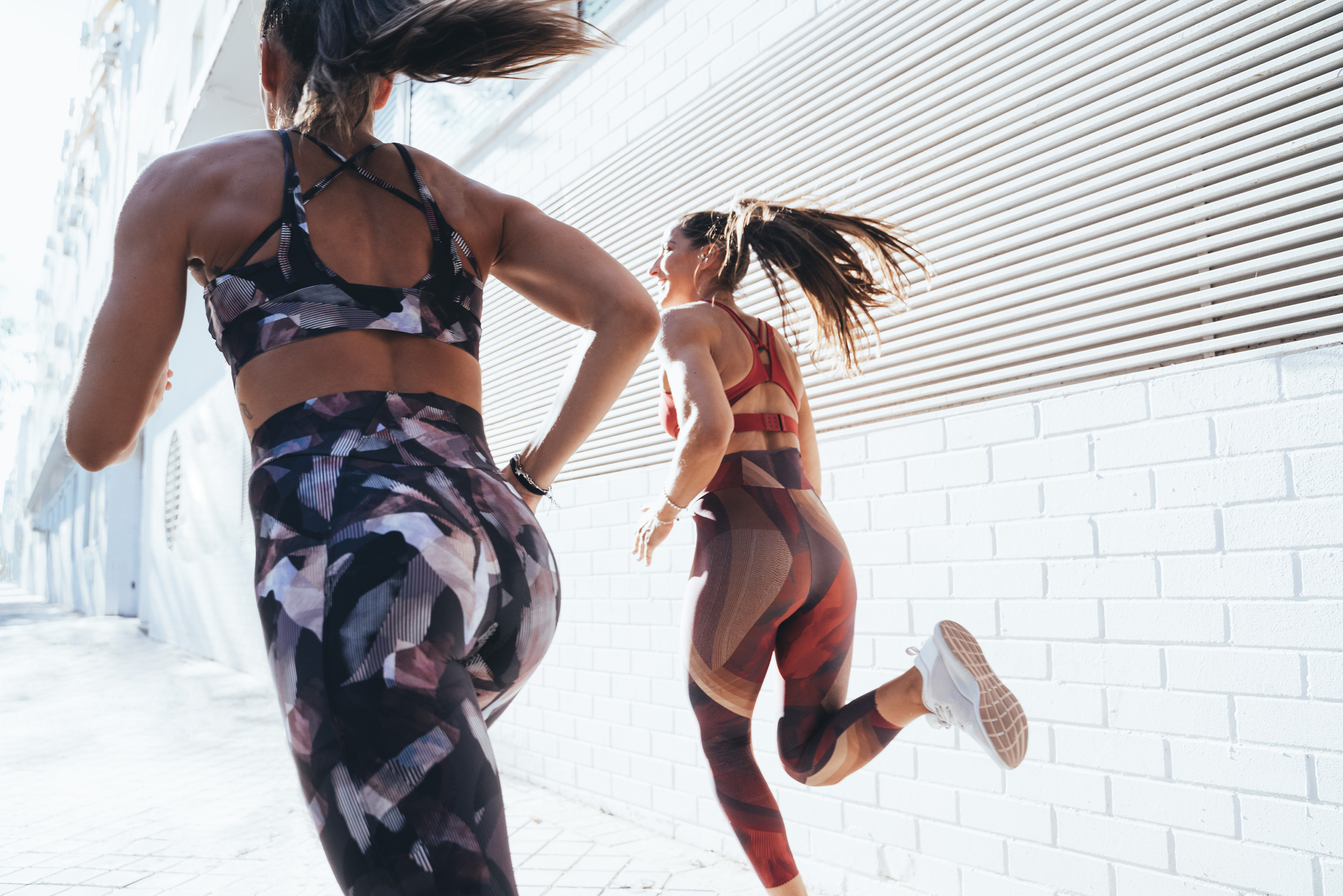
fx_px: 1082
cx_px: 672
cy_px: 448
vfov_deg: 45.0
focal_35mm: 29
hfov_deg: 63.7
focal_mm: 29
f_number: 4
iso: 1000
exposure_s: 1/1000
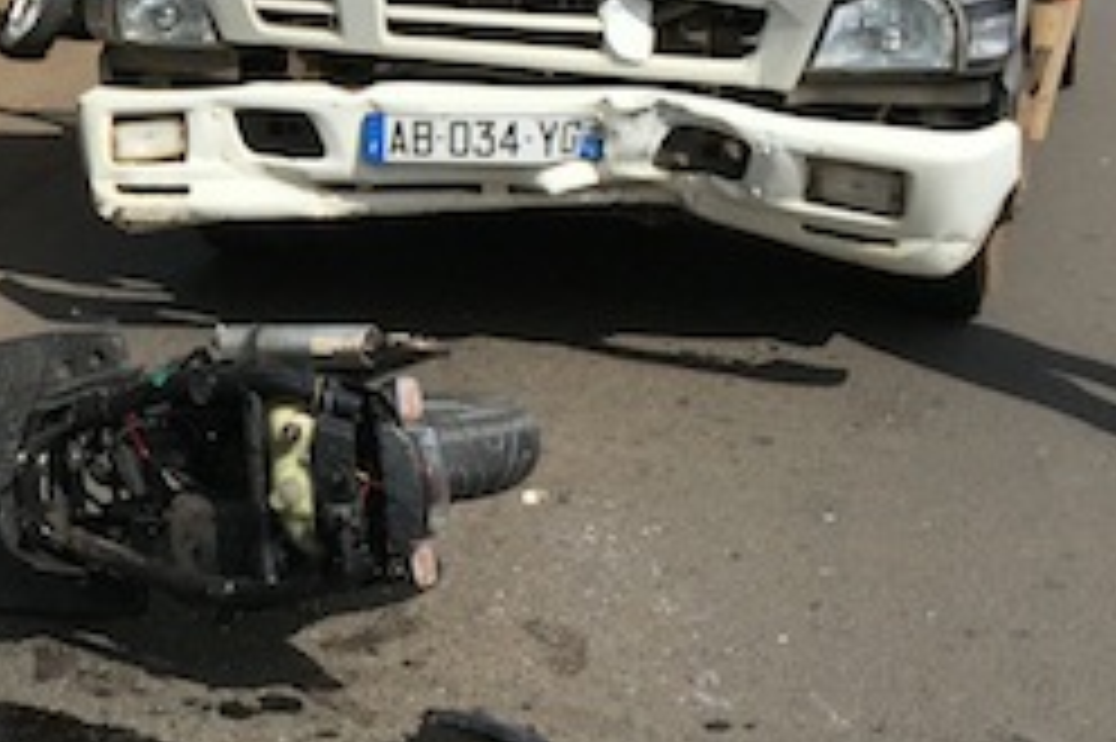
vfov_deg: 18.5
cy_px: 198
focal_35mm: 73
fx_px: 2261
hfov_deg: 26.0
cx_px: -45
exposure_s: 1/4405
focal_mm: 4.15
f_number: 2.2
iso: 32
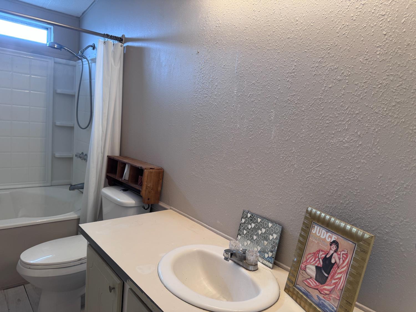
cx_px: 208
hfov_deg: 71.6
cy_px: 156
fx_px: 288
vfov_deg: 56.8
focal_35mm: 24
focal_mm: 6.76
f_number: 1.78
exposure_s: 1/60
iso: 125
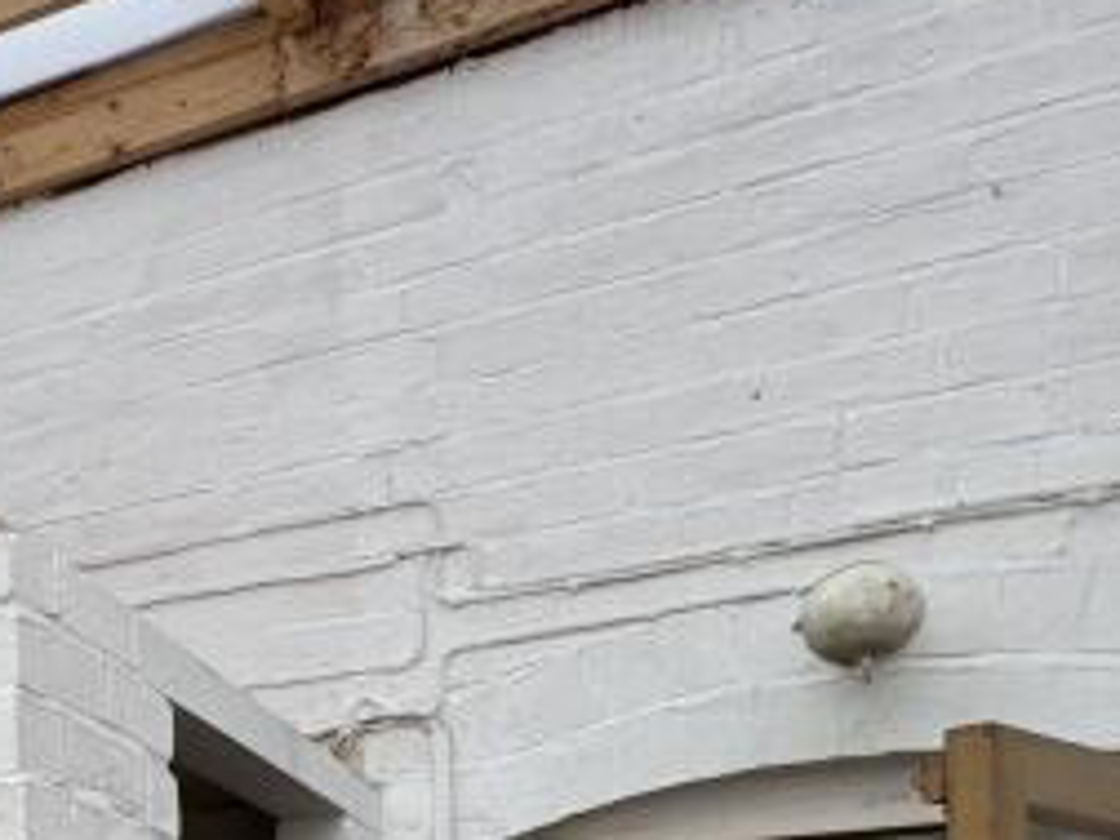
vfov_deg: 23.0
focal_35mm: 57
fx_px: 1844
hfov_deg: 26.3
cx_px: -489
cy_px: 1076
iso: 40
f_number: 2.2
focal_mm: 2.22
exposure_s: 1/279
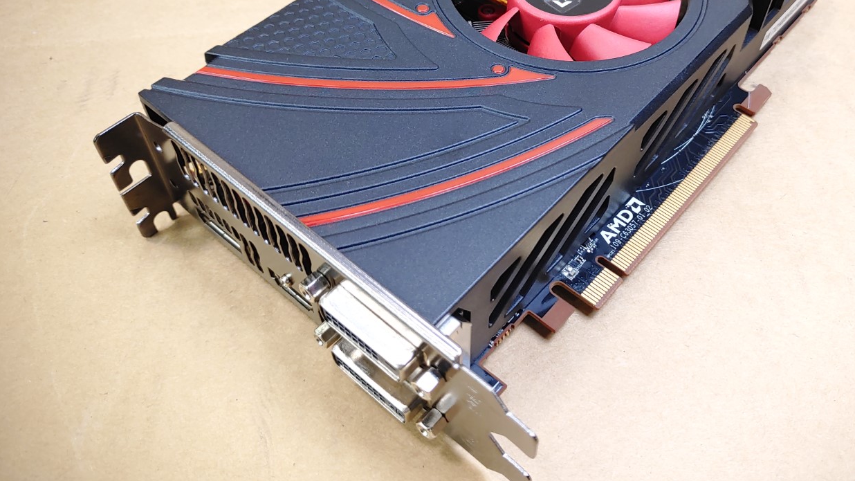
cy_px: 158
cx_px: 485
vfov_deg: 35.3
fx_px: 748
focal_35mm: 33
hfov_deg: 59.3
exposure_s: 1/120
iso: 50
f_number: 1.8
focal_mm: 4.36
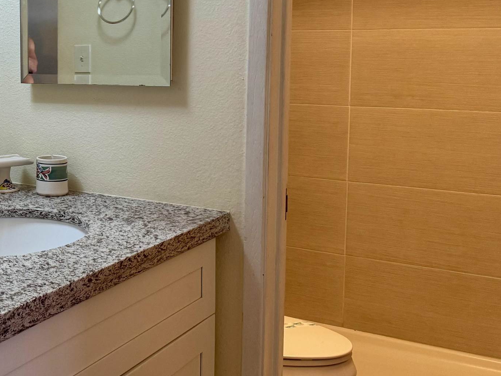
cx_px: -25
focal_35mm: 54
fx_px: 782
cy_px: 106
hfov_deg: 32.1
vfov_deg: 26.8
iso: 200
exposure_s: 1/60
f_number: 1.78
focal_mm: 6.76
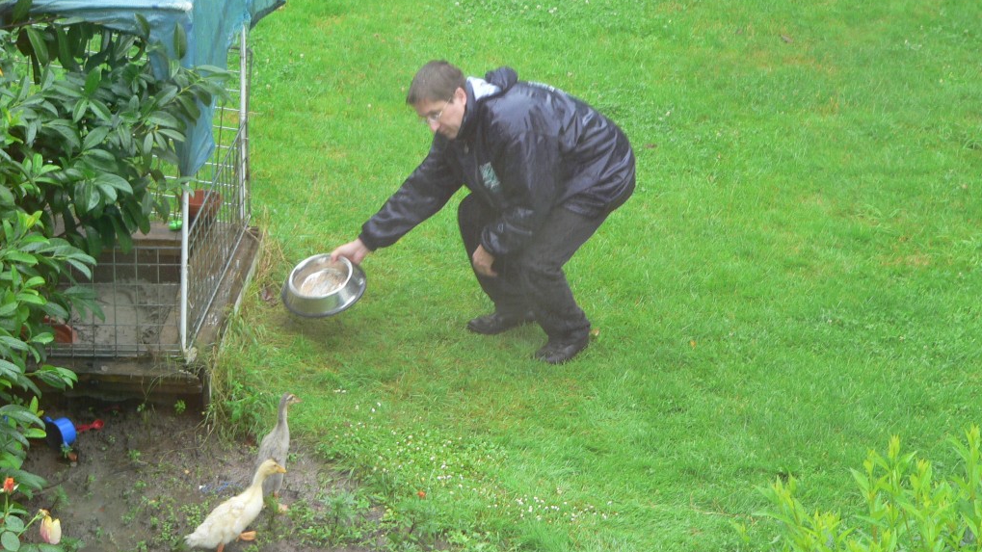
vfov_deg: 9.5
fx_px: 3307
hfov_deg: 16.9
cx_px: 490
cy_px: 296
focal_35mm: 127
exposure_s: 1/60
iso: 150
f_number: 2.8
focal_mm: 19.4
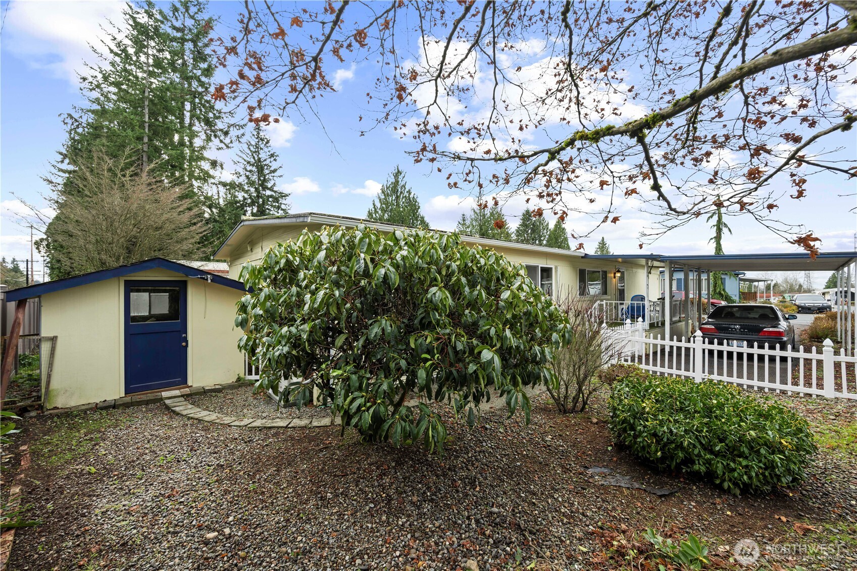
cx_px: 428
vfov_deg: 81.2
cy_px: 286
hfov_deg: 104.3
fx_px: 333
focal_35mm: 14
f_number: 8
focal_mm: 14
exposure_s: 1/13
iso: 200
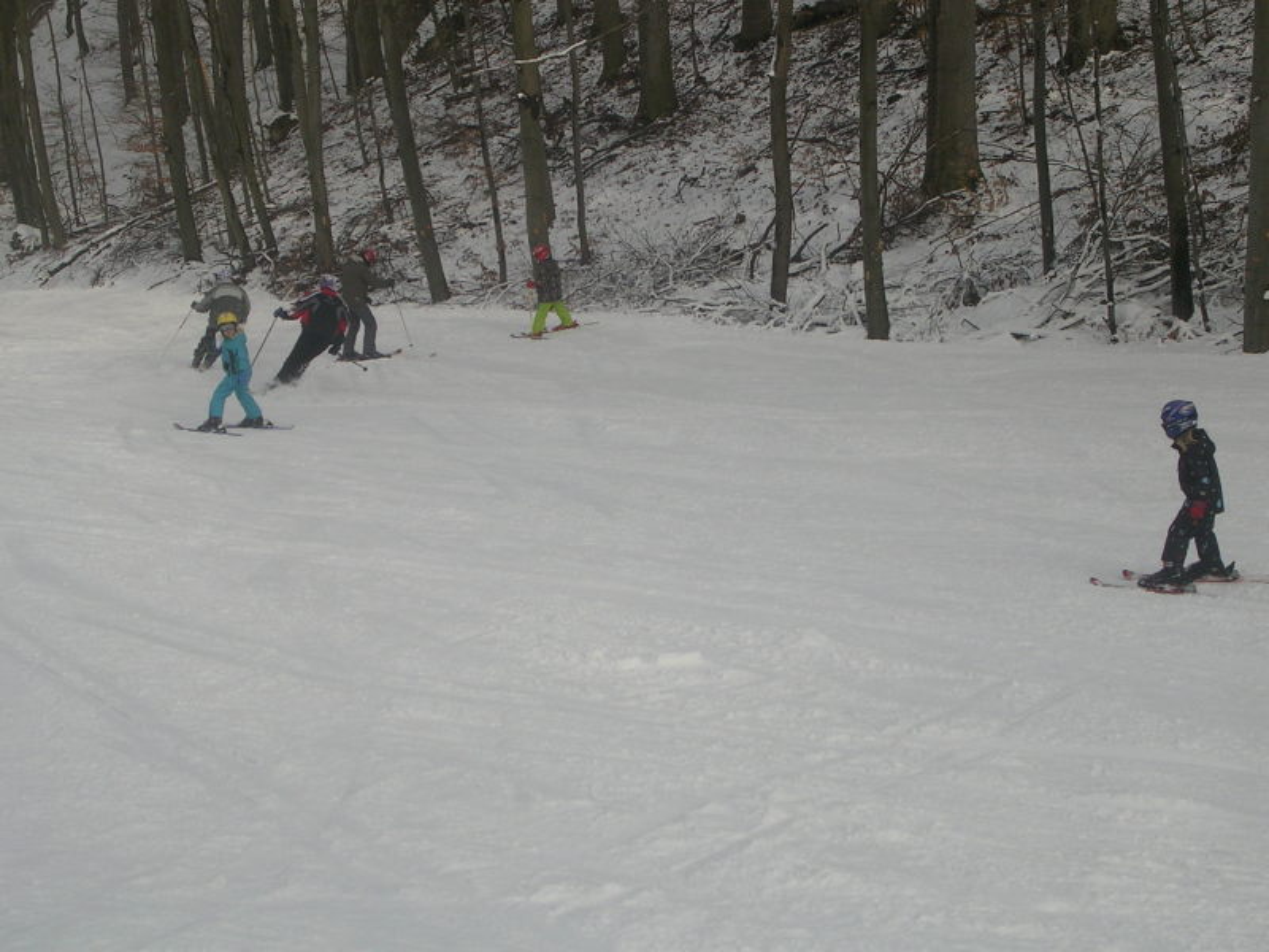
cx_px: 634
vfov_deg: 19.4
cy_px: 476
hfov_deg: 25.7
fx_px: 2786
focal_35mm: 76
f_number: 3.9
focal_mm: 11.5
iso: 50
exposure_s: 1/656
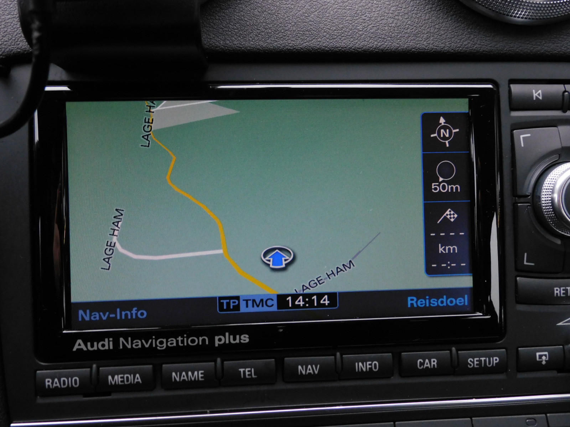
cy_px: 214
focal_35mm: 30
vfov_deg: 46.8
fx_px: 494
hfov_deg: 60.0
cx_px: 285
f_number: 3.5
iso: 320
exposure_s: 1/30
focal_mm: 5.4
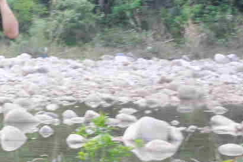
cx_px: -28
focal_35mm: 300
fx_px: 2022
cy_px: -3
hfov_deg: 6.8
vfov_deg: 4.6
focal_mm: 80
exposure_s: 1/125
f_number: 5.6
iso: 400
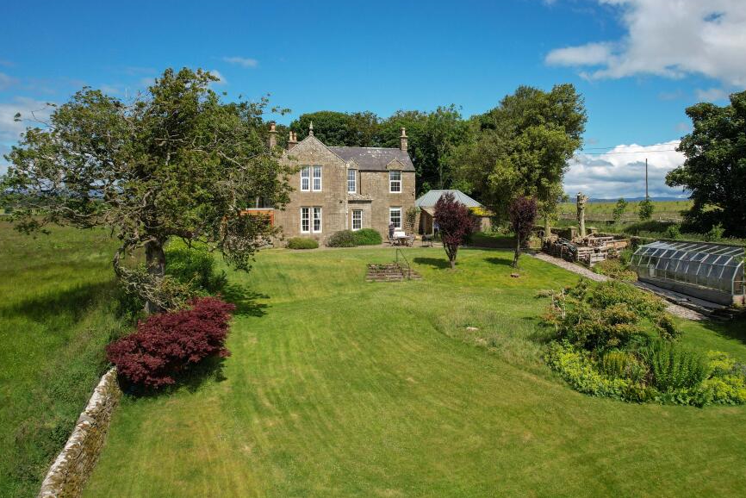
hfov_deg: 69.3
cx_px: 400
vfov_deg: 49.3
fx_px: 539
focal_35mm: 26
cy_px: 205
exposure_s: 1/250
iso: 100
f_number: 2.8
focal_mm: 8.38
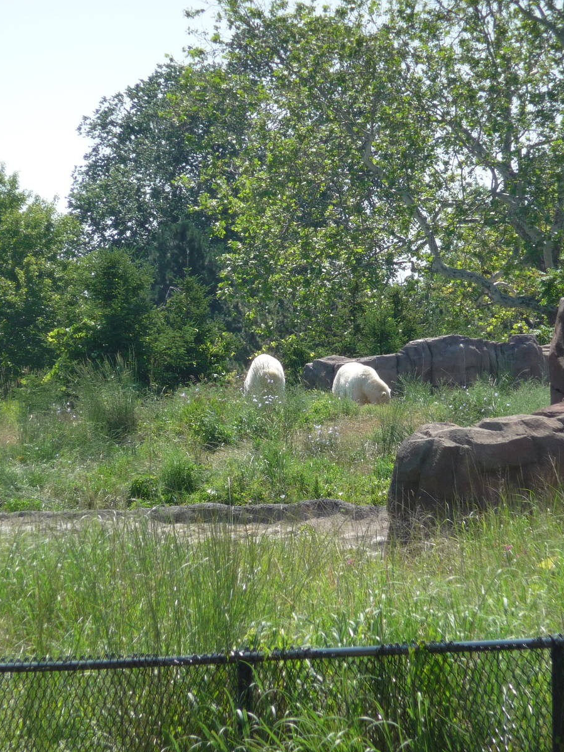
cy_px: 376
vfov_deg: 5.3
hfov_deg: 4.0
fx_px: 8128
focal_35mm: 374
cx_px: 335
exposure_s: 1/320
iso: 100
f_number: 4.9
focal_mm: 47
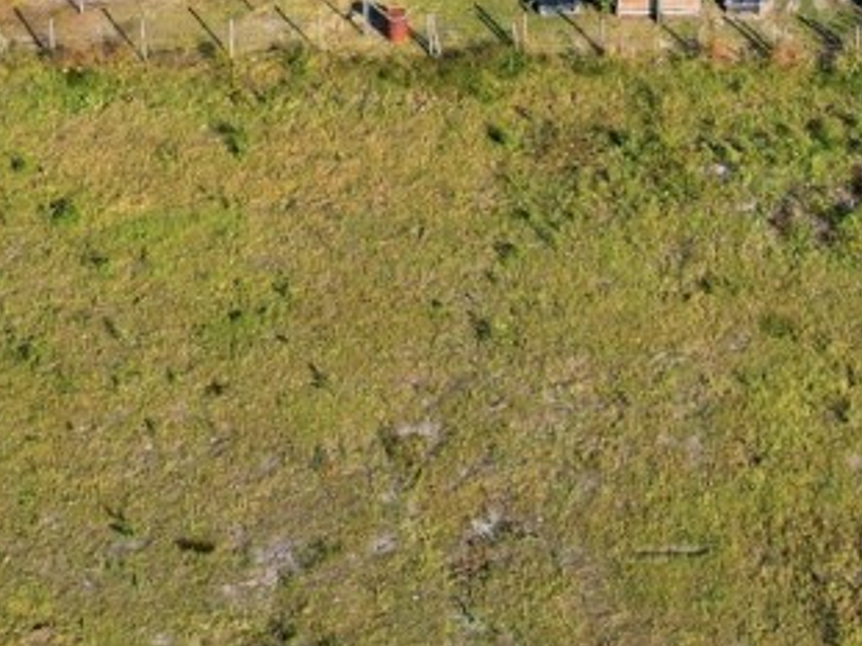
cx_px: 668
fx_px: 1966
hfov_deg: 24.4
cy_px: -385
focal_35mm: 79
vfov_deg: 16.6
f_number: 1.7
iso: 150
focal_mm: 6.7
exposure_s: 1/6000
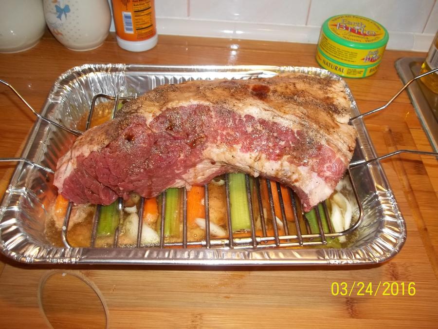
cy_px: 164
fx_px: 405
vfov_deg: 44.2
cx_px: 219
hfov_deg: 56.8
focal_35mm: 32
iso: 64
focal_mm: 5.7
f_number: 2.9
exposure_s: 1/30
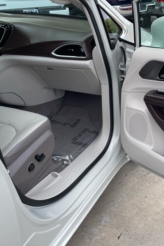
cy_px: 121
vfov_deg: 51.9
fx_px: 253
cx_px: 139
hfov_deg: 34.4
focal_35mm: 37
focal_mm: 4.2
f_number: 1.6
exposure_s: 1/535
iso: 32
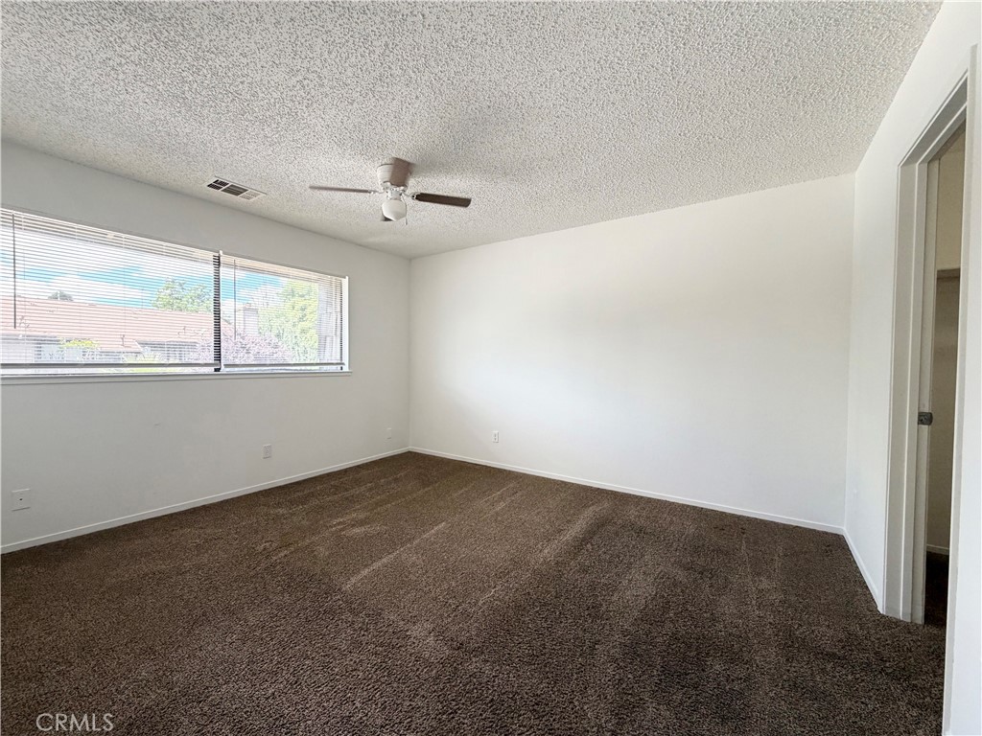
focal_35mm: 14
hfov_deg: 102.1
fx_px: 397
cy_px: 368
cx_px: 491
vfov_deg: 85.7
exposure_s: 1/121
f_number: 2.2
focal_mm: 2.22
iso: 160
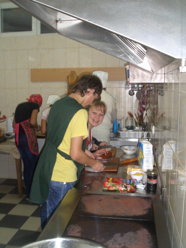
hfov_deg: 39.7
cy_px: 124
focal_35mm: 36
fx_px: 258
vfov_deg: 51.4
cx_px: 93
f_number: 4
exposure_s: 1/40
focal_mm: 4.8
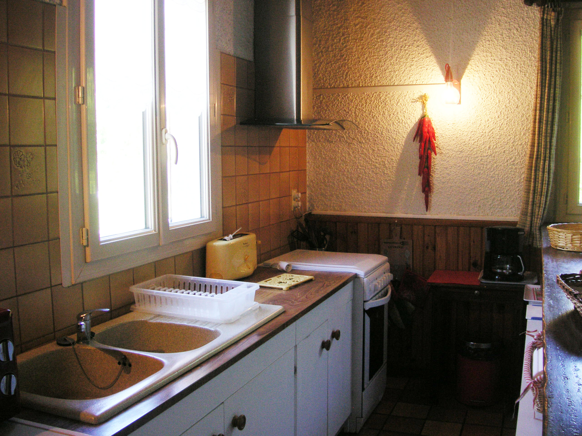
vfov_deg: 38.7
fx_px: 622
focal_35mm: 37
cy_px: 218
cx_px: 291
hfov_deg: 50.1
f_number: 2.8
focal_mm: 6.1
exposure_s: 1/45
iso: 100
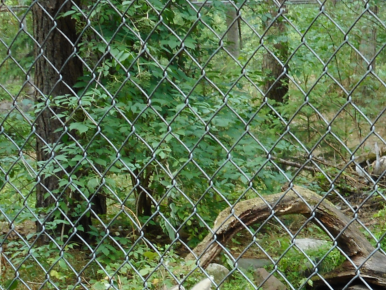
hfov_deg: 14.2
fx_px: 1528
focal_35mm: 137
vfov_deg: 10.5
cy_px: 425
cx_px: 361
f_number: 4.7
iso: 80
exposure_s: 1/40
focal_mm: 7.9
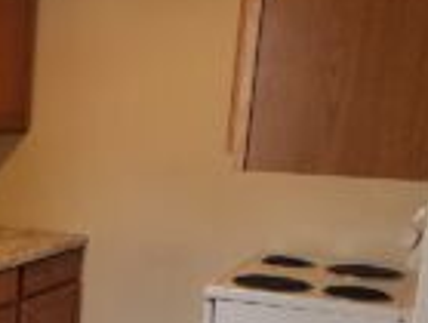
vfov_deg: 22.0
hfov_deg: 25.2
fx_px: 818
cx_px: -132
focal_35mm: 66
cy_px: 268
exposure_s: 1/120
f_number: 1.8
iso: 64
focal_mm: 6.4
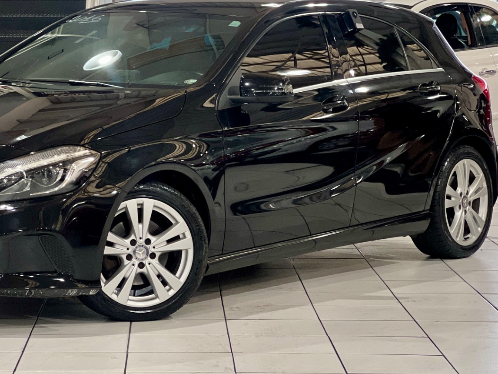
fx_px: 1856
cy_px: 119
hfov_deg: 15.2
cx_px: 135
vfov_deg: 11.5
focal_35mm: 129
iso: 250
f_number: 2.8
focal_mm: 9
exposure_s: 1/40
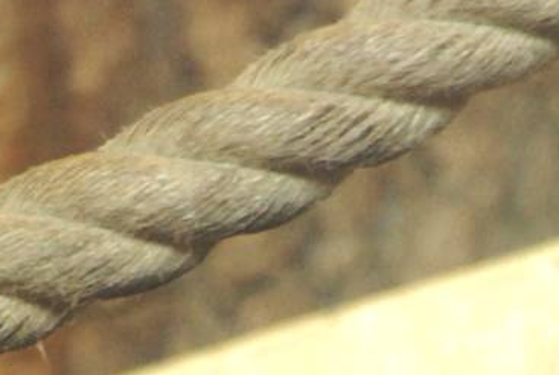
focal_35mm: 1570
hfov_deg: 1.3
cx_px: 451
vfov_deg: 0.9
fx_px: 24418
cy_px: 804
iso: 1600
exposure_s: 1/160
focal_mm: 240
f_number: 5.3
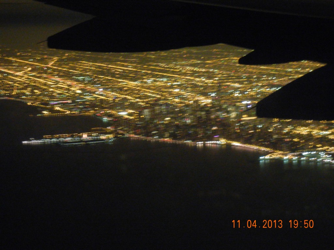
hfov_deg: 22.0
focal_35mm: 89
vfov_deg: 16.6
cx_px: 167
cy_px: 125
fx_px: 859
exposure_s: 1/4
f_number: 4.4
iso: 400
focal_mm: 16
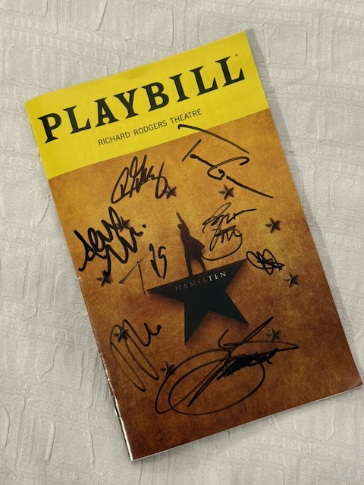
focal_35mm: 48
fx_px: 673
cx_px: 182
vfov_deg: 39.7
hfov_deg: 30.3
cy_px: 242
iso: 400
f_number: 1.78
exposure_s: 1/40
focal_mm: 6.76
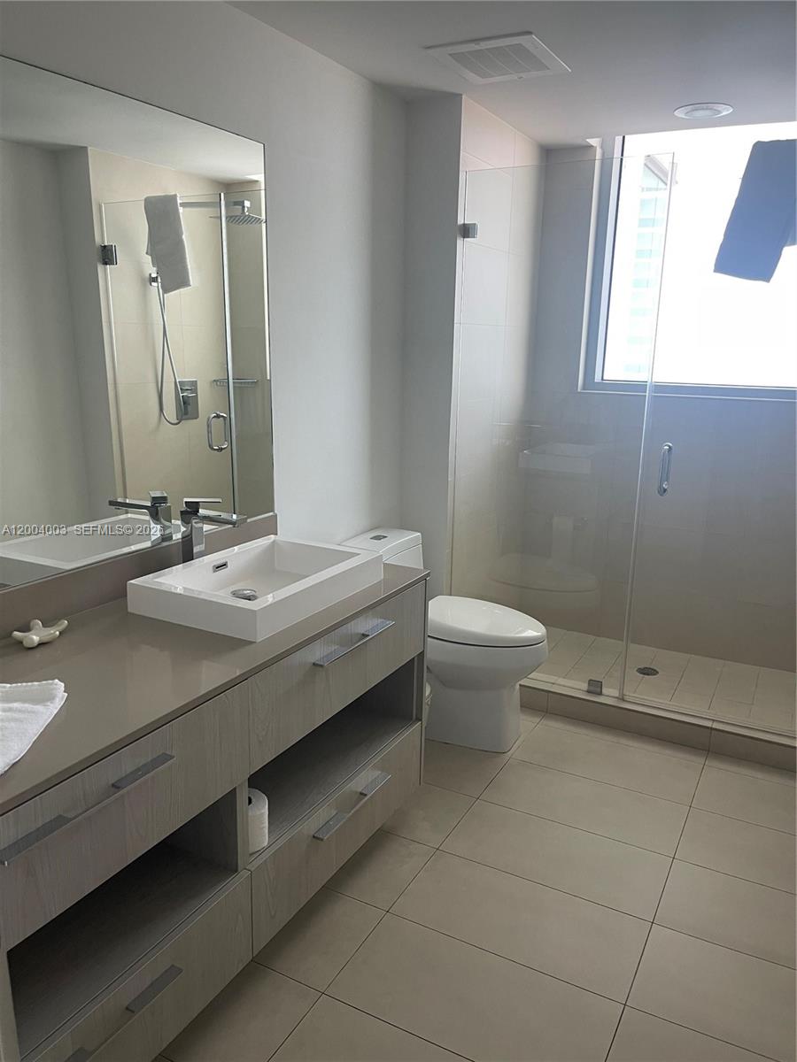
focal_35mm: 26
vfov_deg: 67.3
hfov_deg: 53.1
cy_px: 531
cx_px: 398
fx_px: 798
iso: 125
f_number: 1.6
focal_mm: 5.1
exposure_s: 1/97
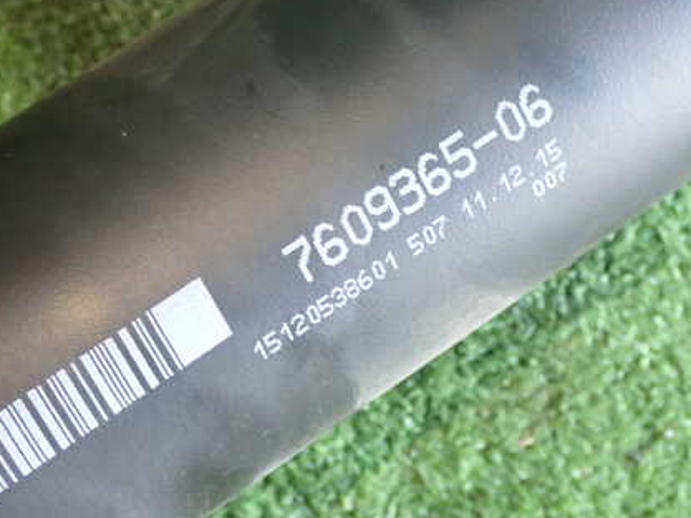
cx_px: 406
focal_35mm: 72
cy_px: 243
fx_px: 1438
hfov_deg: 27.0
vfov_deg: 20.4
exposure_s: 1/40
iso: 800
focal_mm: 9.01
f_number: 3.2
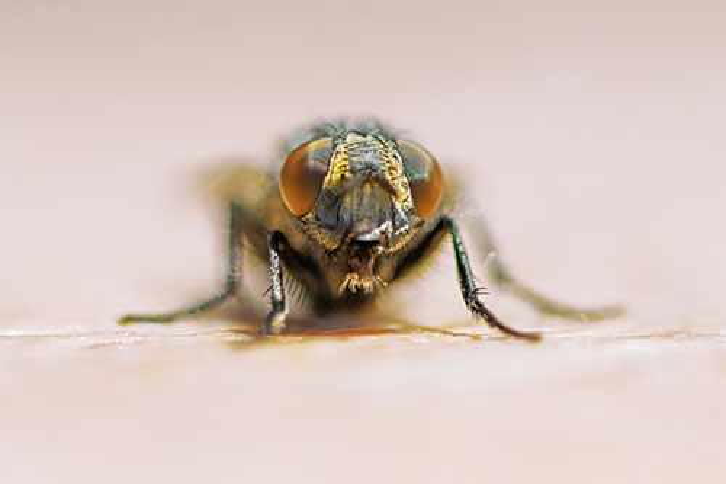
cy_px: 242
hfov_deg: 9.8
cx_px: 363
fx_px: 4233
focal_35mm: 210
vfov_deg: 6.5
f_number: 9.5
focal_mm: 210
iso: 220
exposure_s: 1/800
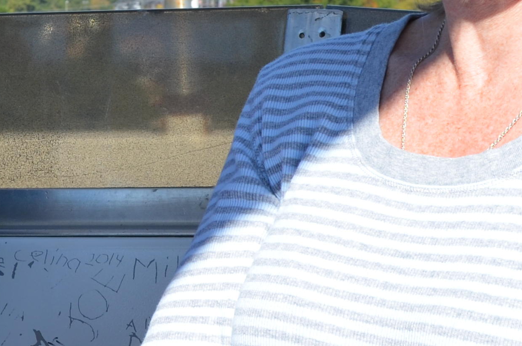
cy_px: -17
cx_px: 115
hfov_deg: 19.0
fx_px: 1548
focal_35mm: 107
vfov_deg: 12.6
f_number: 8
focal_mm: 18
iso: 125
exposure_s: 1/250
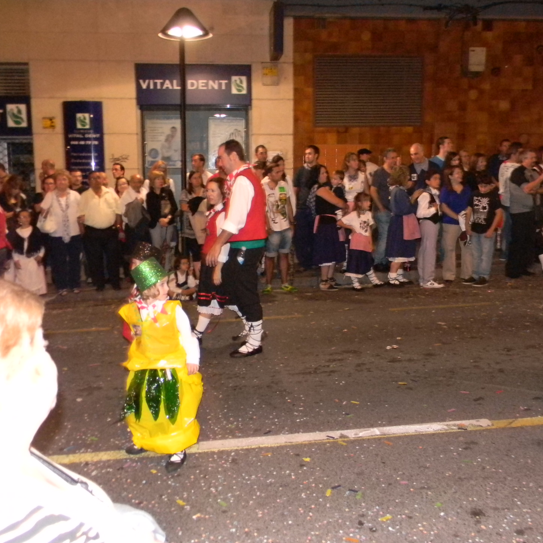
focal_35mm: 35
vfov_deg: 47.2
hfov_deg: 47.2
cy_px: 261
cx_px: 276
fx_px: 621
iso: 614
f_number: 3.5
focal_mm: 5
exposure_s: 1/26
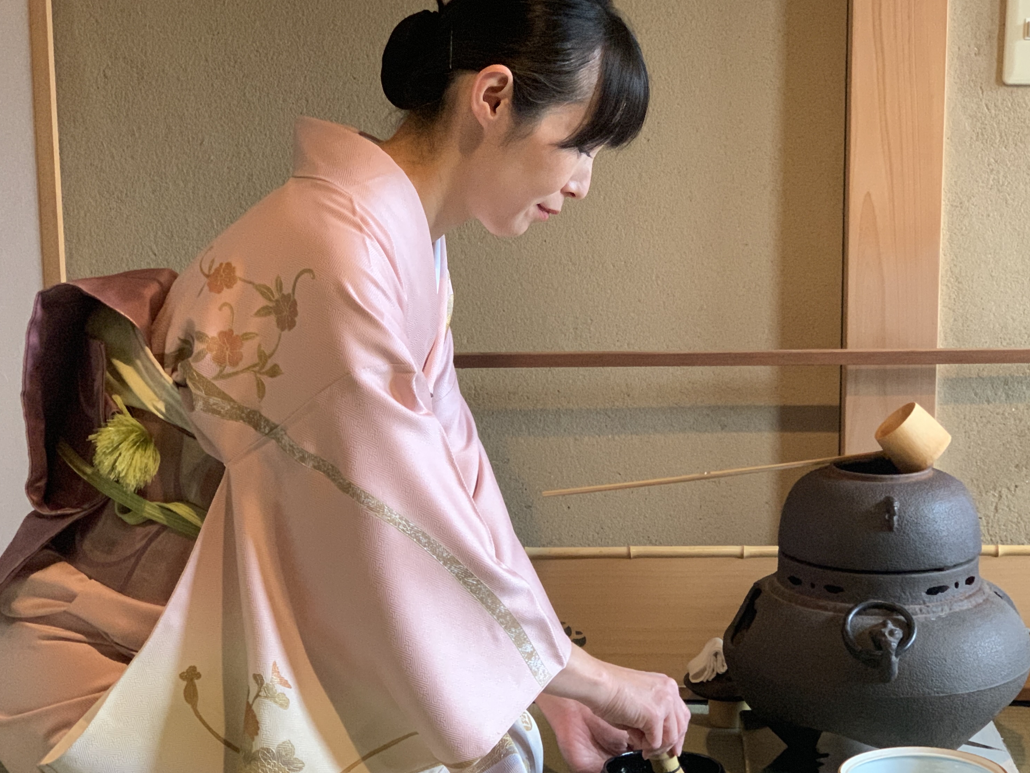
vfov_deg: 20.7
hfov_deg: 27.4
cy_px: 464
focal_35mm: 71
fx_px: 2113
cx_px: 572
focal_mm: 6
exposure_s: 1/41
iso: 400
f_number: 2.4
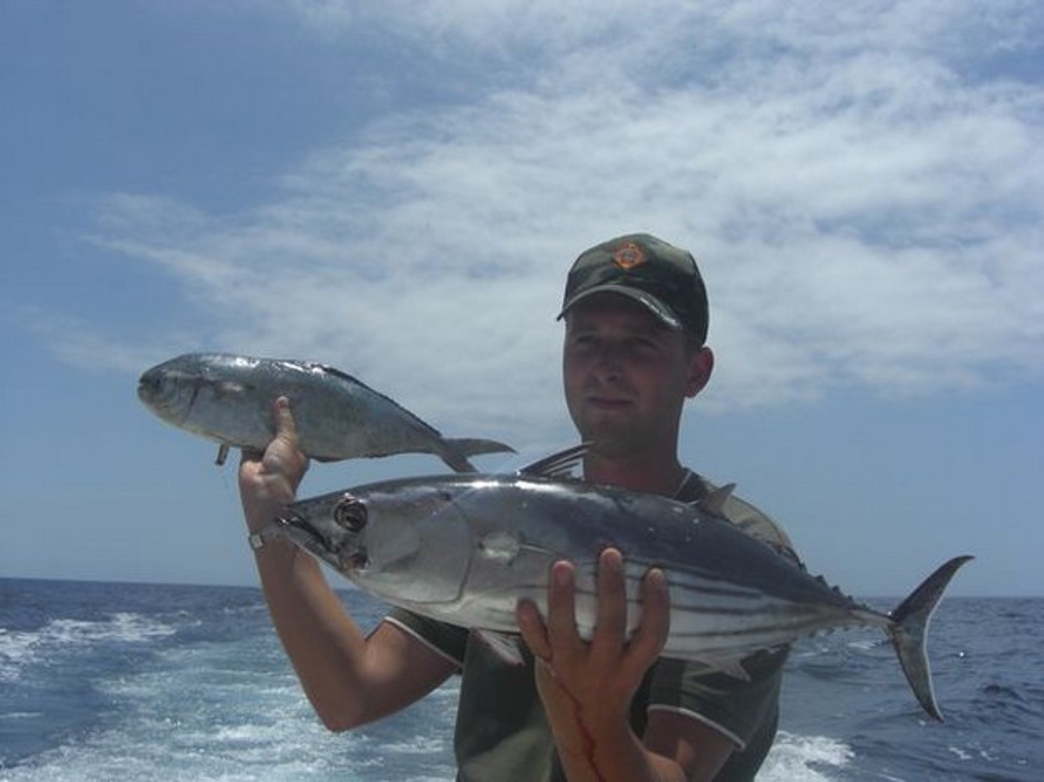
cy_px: 391
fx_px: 1146
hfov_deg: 49.0
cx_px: 522
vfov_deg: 37.7
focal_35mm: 38
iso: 80
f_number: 8
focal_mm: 7.9
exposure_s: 1/400
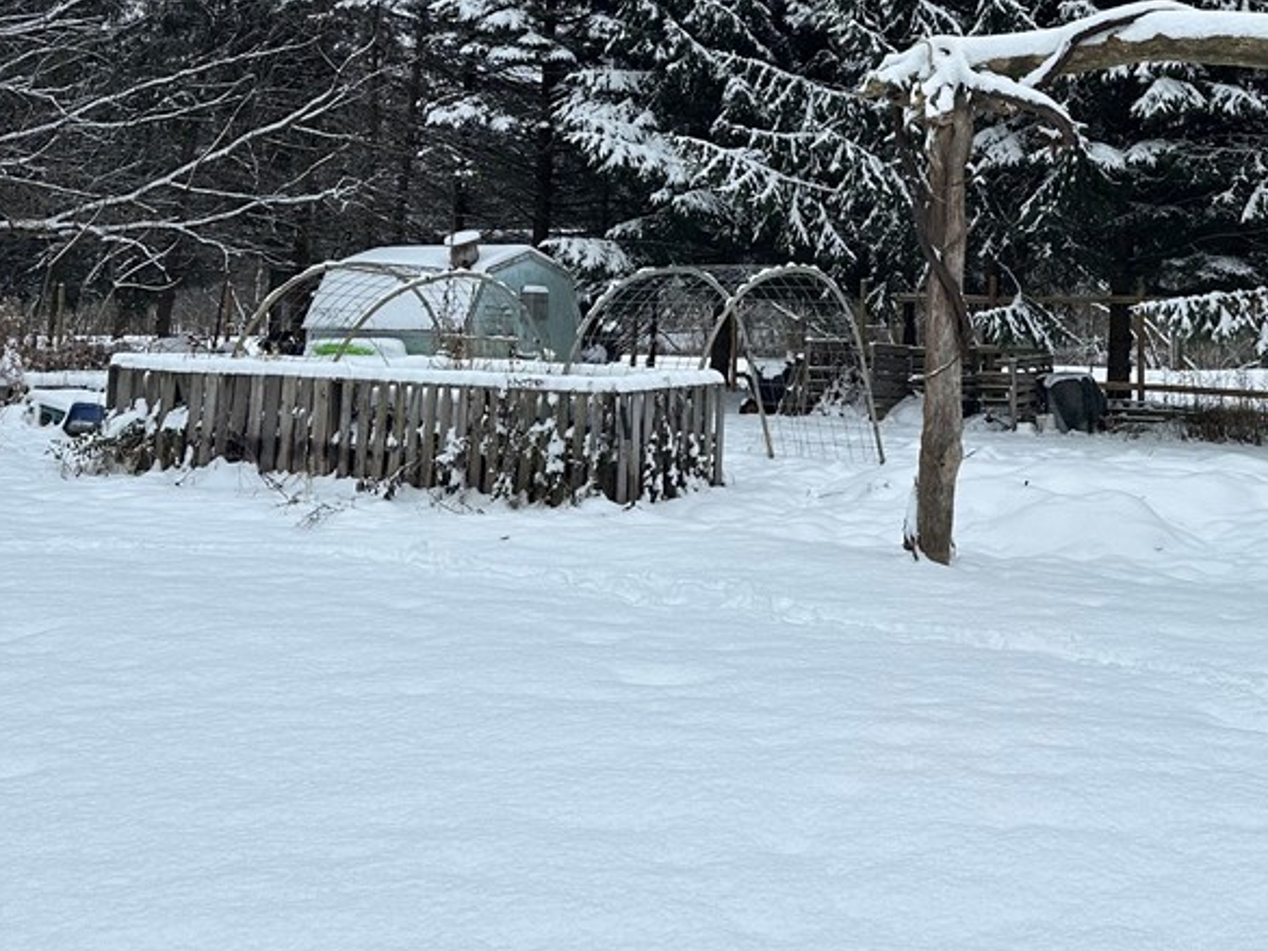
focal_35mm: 42
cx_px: 980
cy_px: 223
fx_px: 1539
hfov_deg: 43.1
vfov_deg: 33.6
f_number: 1.78
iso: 80
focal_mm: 6.86
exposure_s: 1/2110
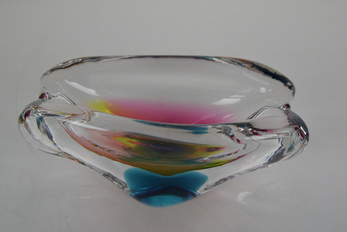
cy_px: 116
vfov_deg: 31.9
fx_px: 405
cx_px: 174
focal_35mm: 42
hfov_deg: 46.4
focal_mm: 28
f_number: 9
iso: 1600
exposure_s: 1/320
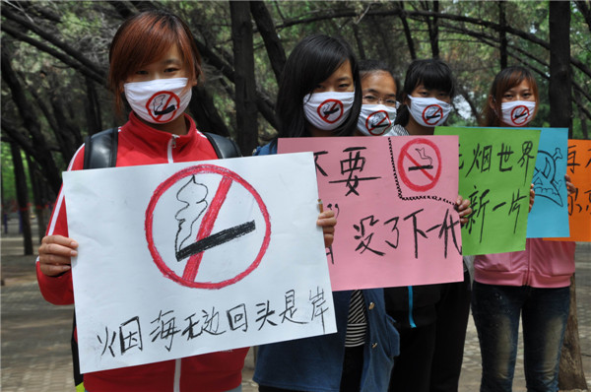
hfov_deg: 31.9
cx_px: 296
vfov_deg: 21.5
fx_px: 1033
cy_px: 196
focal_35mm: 63
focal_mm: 42
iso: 200
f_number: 9
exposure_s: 1/320
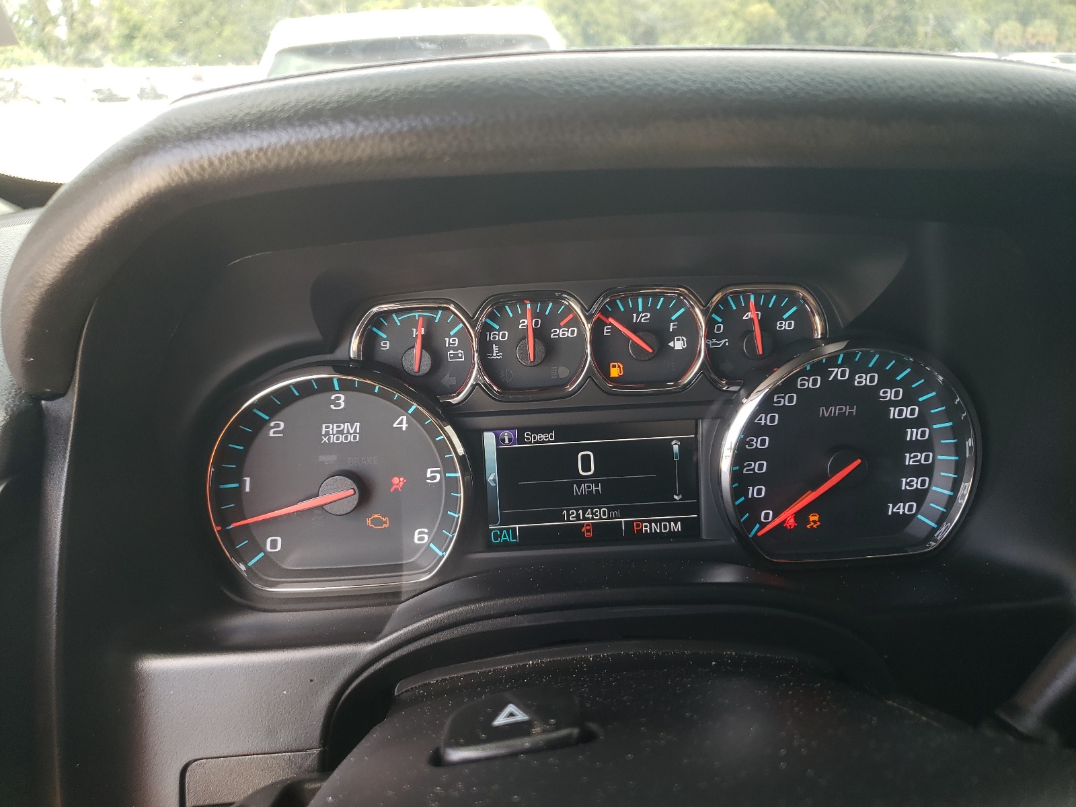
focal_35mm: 26
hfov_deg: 67.3
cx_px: 538
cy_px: 404
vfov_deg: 53.1
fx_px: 808
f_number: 1.5
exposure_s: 1/120
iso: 54
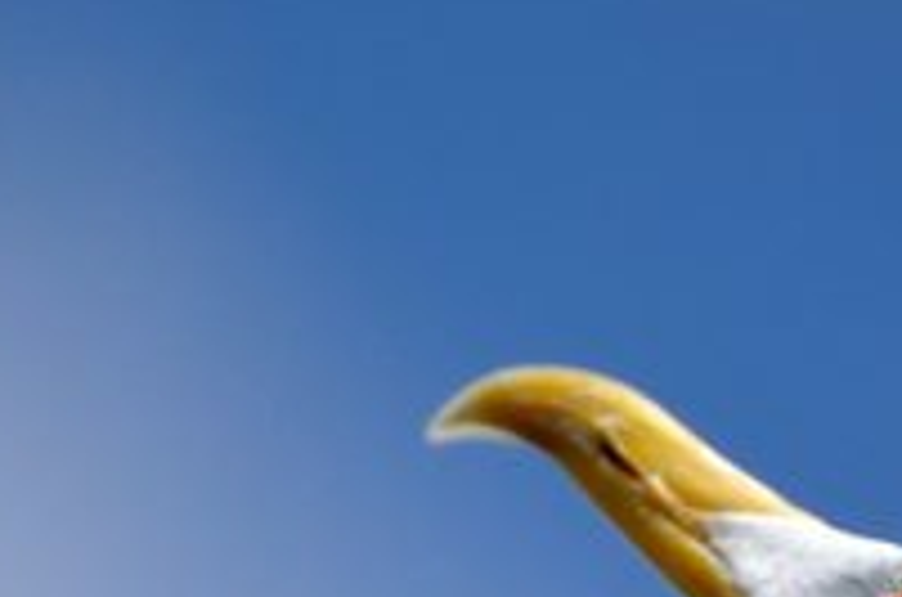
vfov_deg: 1.0
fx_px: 33545
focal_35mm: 1342
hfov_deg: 1.5
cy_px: 718
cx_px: 785
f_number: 5.6
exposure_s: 1/1600
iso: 200
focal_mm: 300
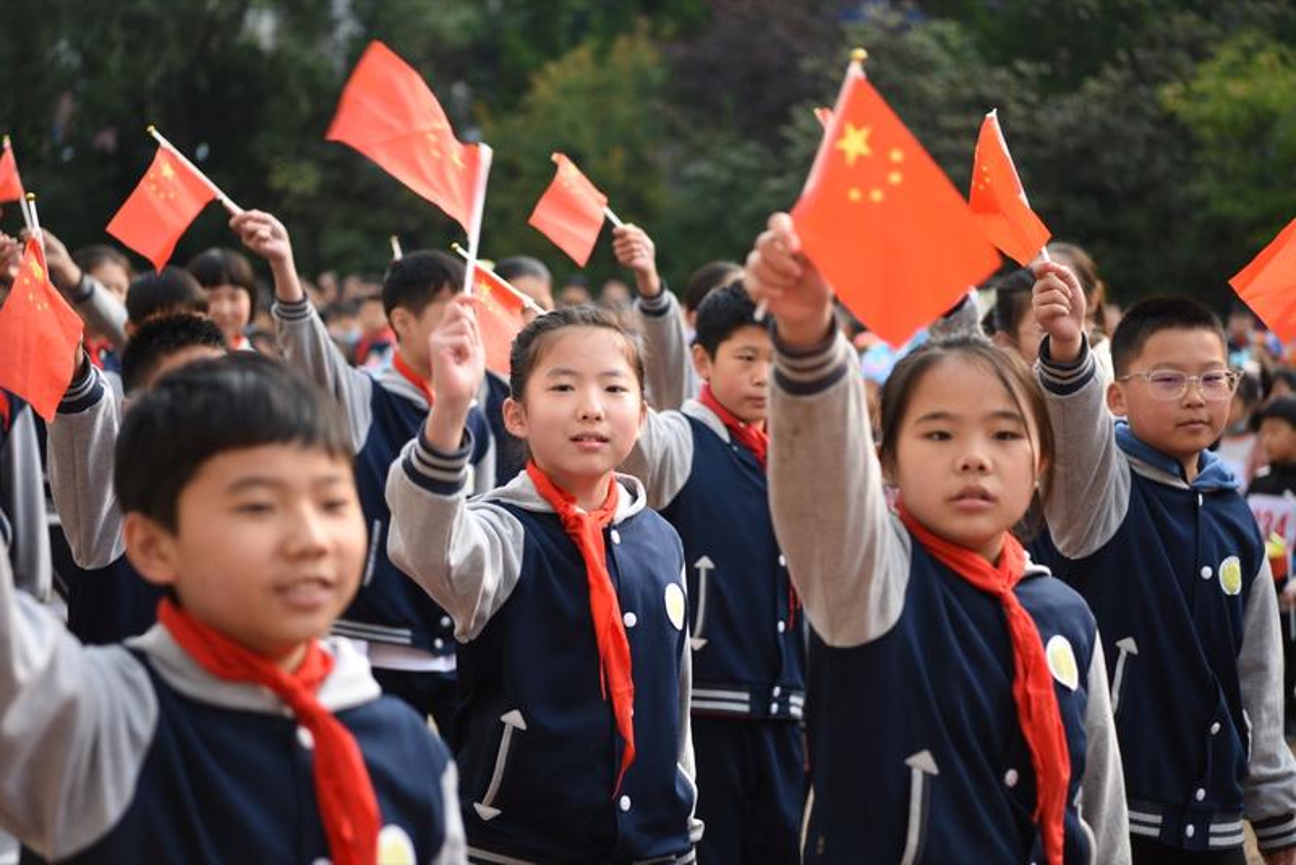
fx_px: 2521
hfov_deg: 28.8
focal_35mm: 70
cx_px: 648
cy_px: 432
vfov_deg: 19.5
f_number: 2.8
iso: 160
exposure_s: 1/500
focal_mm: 70
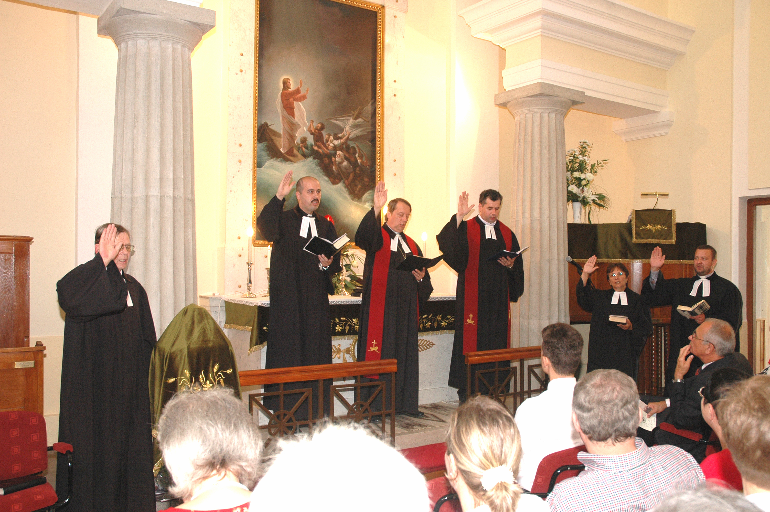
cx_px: 385
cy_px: 256
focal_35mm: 33
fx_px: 705
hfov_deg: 57.3
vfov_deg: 39.9
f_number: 5.6
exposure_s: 1/40
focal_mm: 22
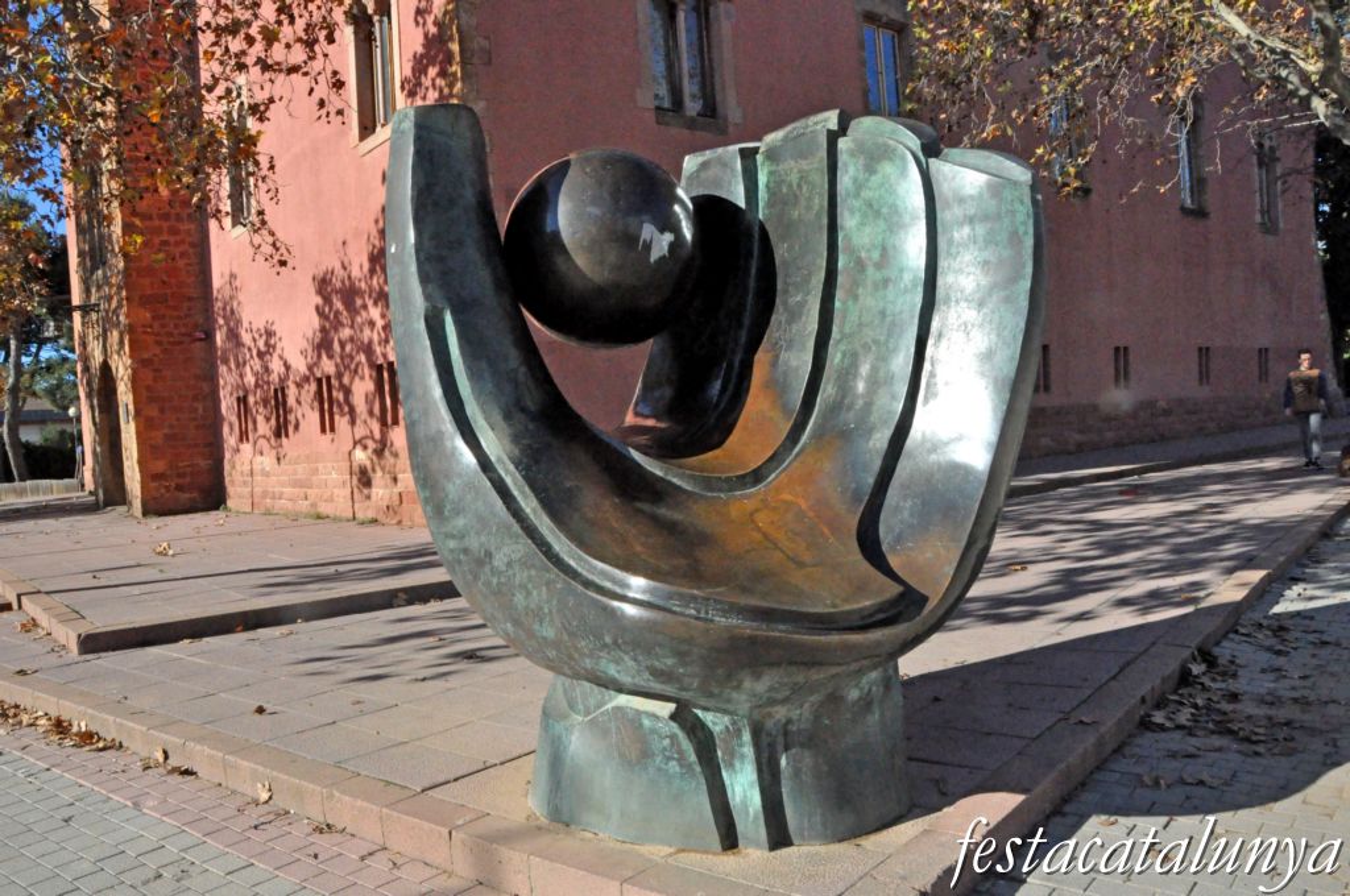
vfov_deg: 47.8
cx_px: 675
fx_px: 1011
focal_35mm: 27
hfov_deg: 67.4
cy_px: 448
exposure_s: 1/1250
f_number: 18
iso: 3200
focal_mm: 18
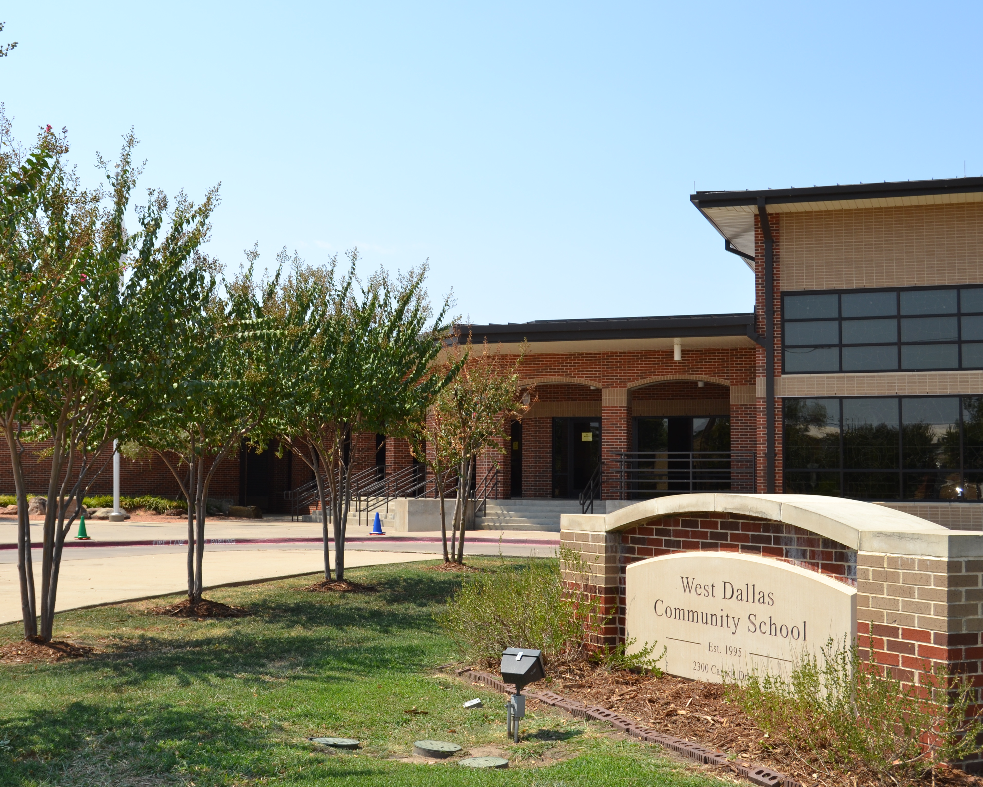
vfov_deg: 34.1
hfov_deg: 41.9
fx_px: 1280
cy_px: 394
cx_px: 403
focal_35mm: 44
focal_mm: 26
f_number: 9
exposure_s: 1/200
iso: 100
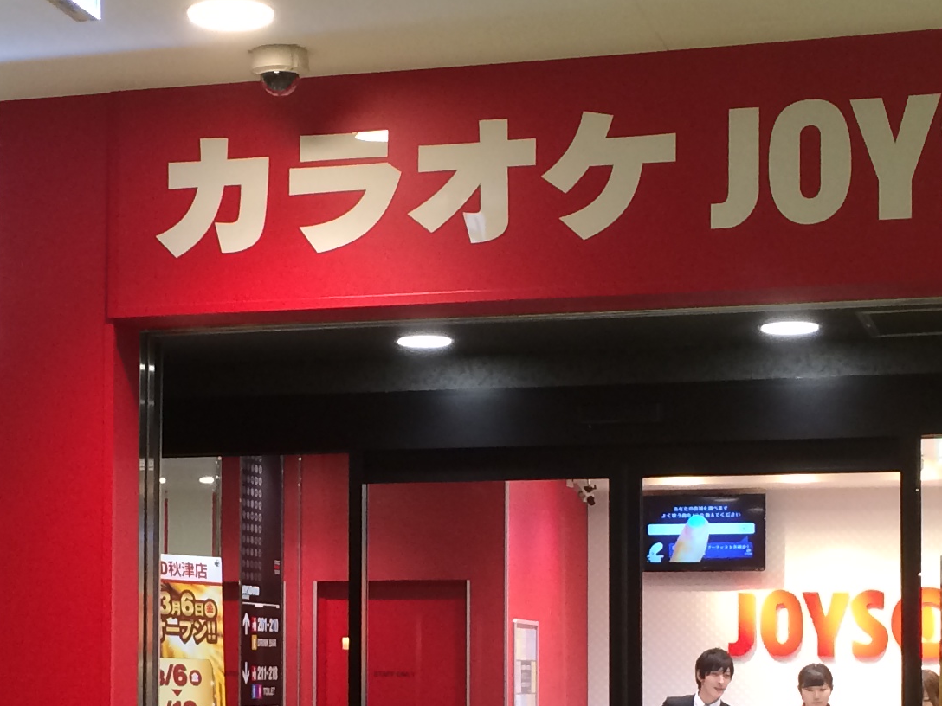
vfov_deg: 16.3
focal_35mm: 90
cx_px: 371
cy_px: 578
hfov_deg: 21.7
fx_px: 2449
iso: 64
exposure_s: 1/30
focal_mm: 4.12
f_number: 2.2
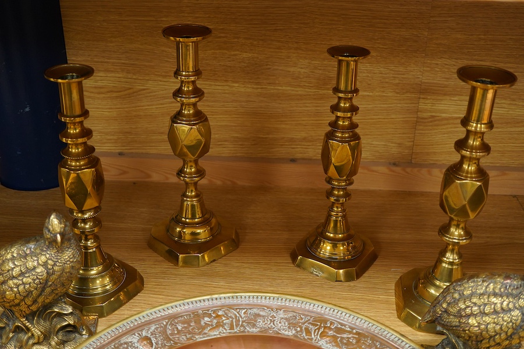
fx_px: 655
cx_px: 262
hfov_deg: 43.6
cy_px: 174
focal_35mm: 45
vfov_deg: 29.9
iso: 1250
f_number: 3.5
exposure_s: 1/125
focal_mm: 30
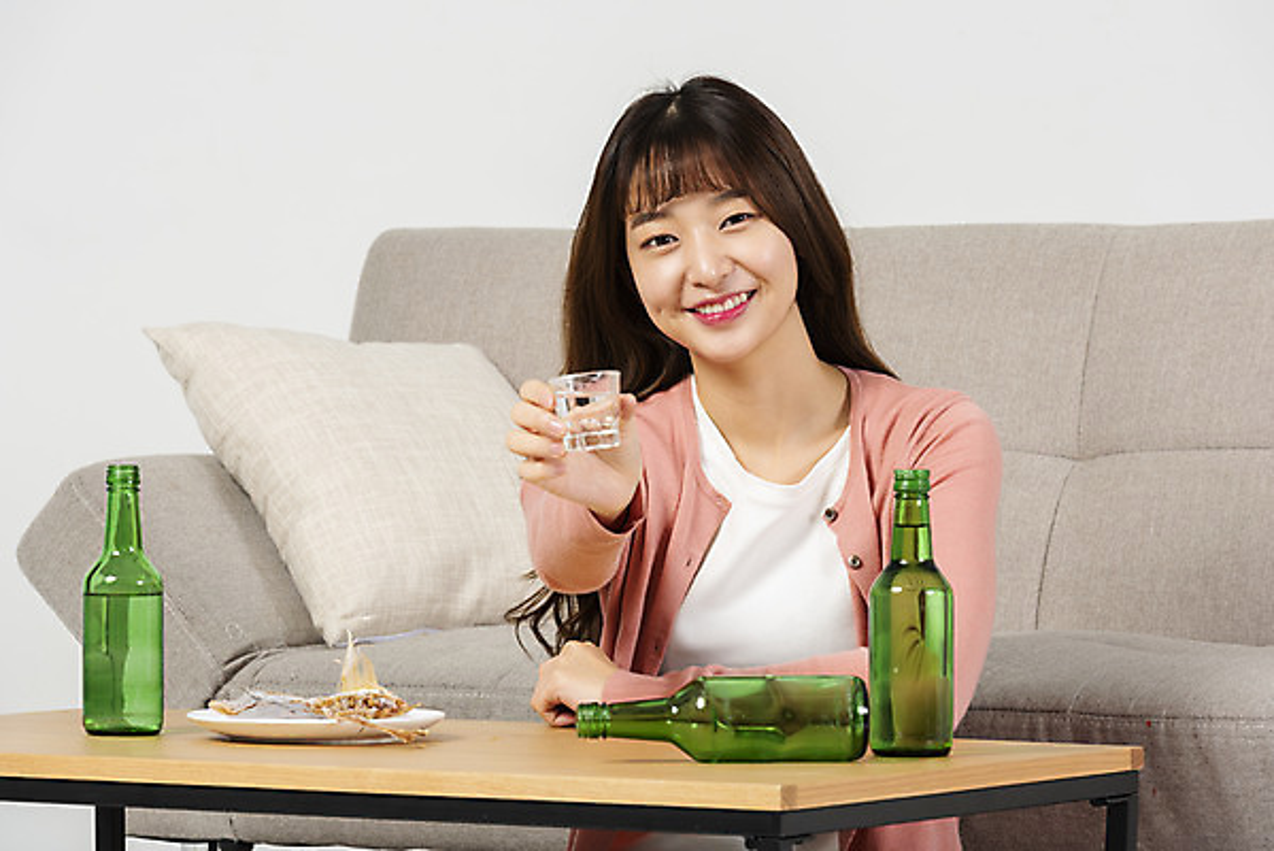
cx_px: 637
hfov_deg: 11.1
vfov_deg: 7.4
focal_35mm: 185
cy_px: 426
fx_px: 6550
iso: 100
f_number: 11
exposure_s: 1/125
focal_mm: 185
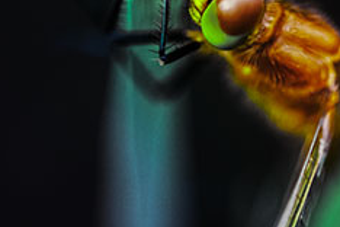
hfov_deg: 4.6
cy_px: 20
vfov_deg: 3.1
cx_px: 151
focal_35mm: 448
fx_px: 4231
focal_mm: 210
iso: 3200
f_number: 8
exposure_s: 1/250
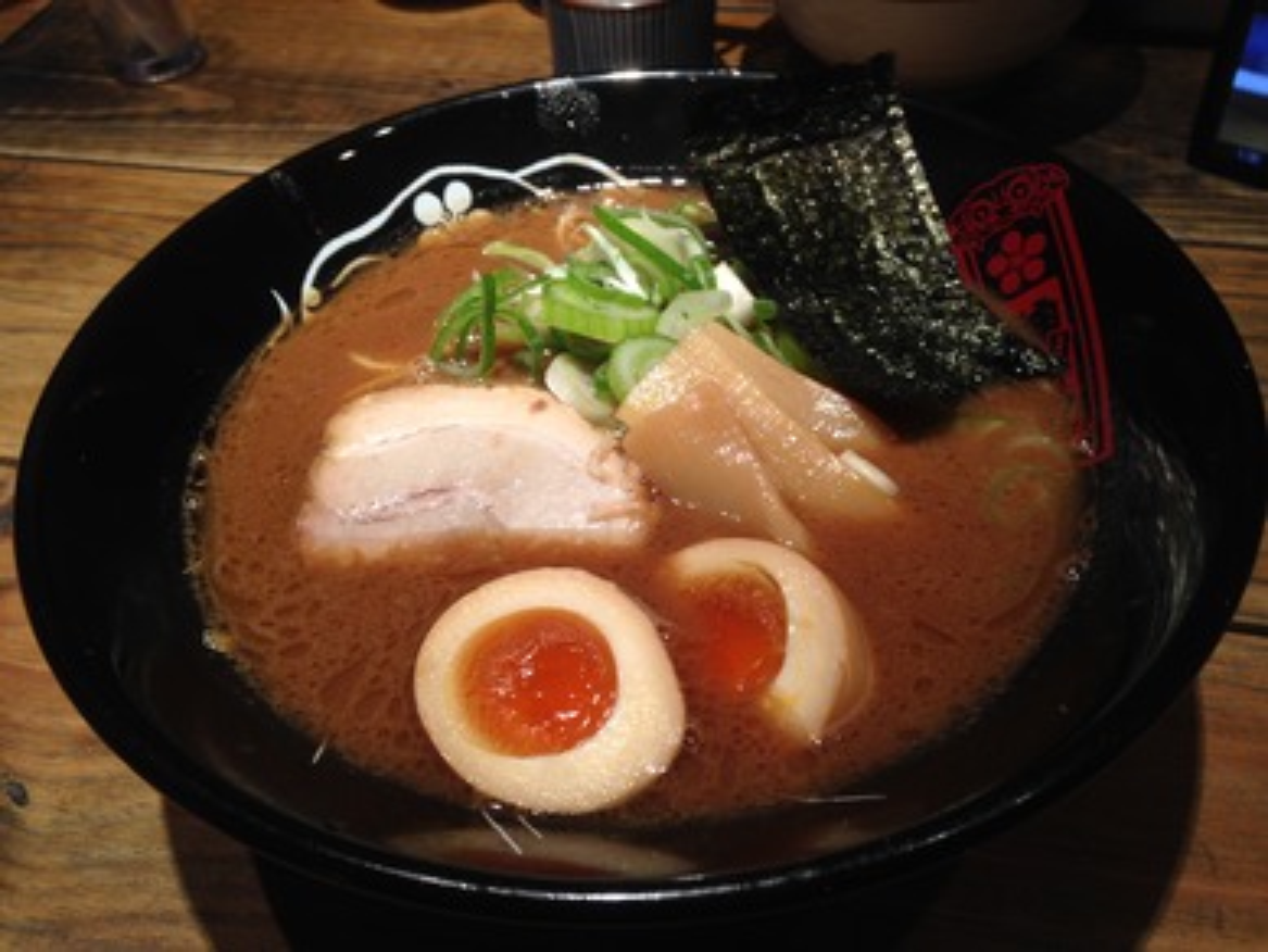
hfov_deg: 55.3
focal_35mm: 33
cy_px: 476
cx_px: 634
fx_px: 1209
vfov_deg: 43.0
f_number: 2.4
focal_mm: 4.12
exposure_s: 1/40
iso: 50
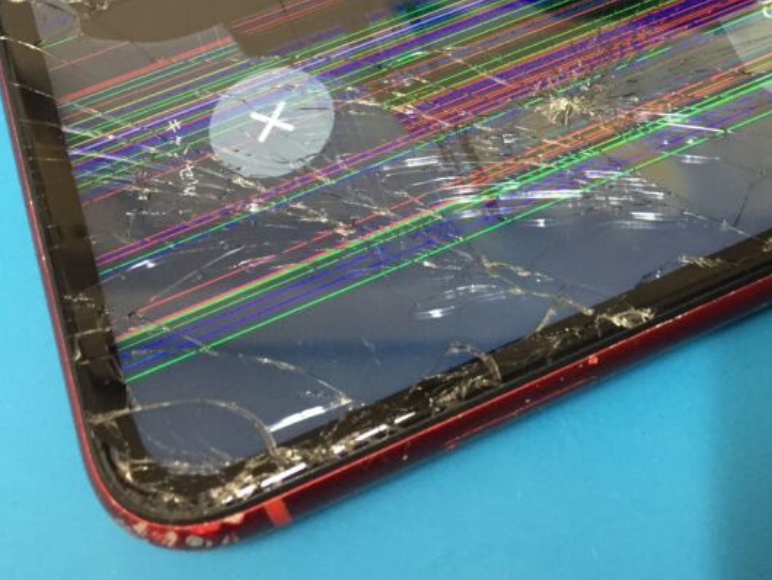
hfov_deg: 32.8
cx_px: 676
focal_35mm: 56
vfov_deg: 25.3
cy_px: 48
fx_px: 1249
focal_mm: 4.15
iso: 160
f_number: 2.2
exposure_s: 1/33
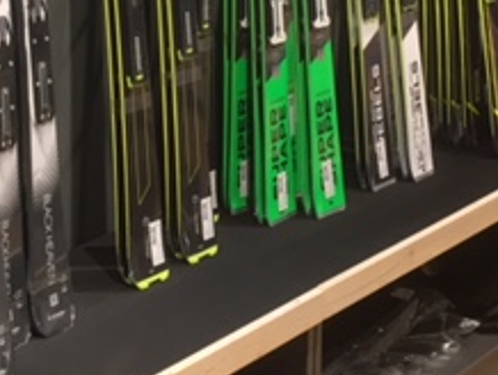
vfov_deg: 16.1
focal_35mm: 85
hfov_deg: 22.8
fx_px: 1224
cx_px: 146
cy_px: -162
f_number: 2.2
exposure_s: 1/33
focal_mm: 4.15
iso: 50
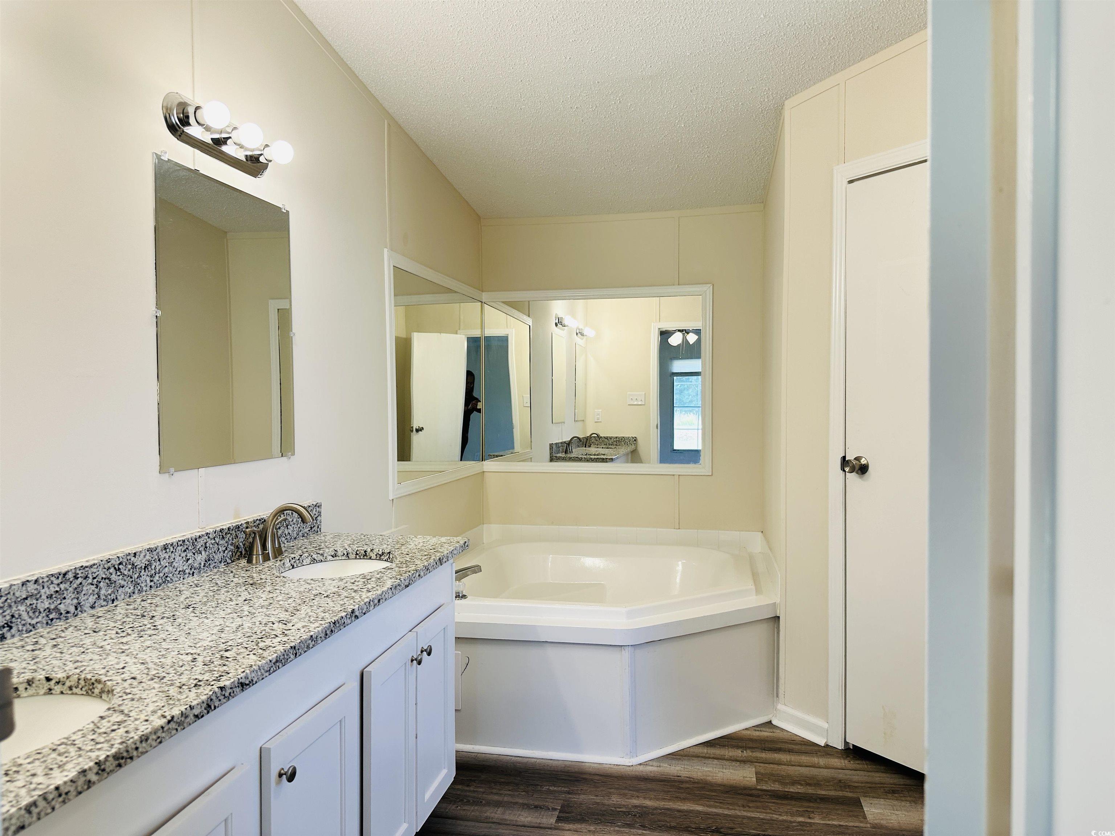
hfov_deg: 71.6
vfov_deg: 56.8
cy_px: 418
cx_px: 558
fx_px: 773
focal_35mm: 24
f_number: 1.78
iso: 80
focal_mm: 6.86
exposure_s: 1/162
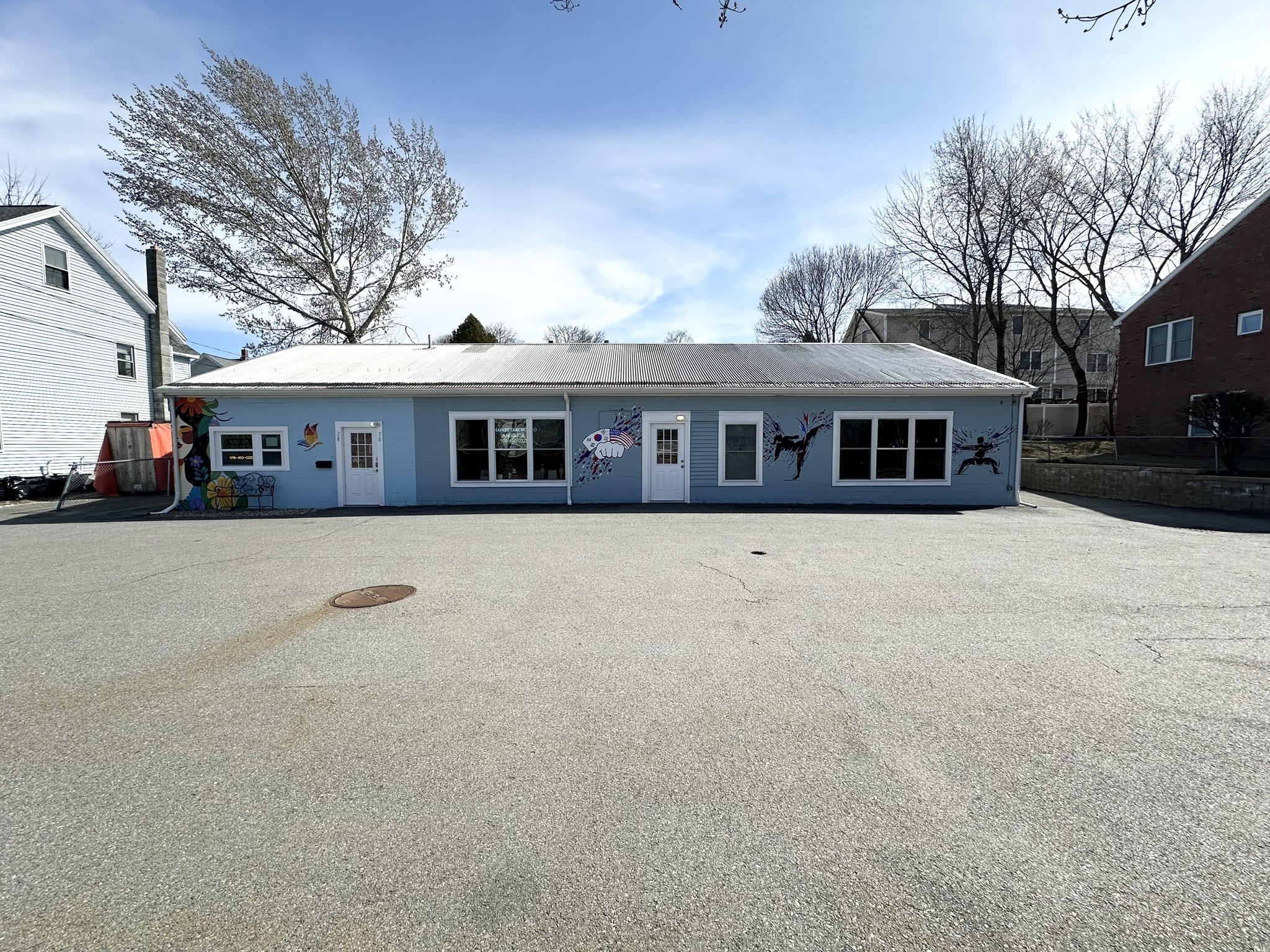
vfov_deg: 85.7
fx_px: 514
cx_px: 635
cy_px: 476
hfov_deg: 102.1
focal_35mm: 14
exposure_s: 1/2212
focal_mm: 2.22
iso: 50
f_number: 2.2
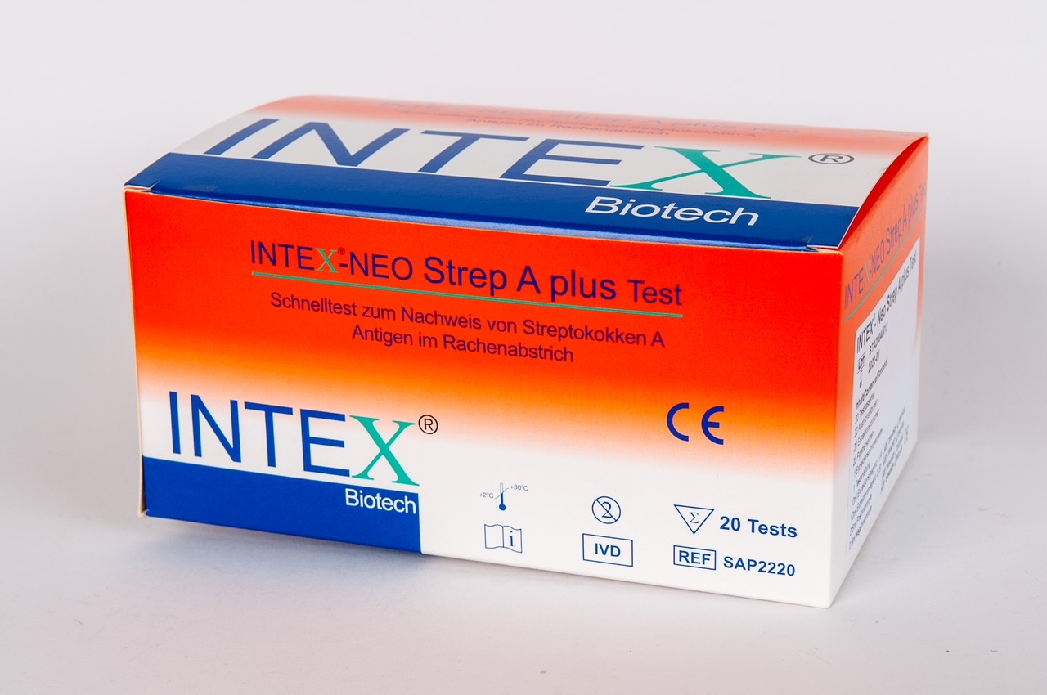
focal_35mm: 57
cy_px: 348
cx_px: 524
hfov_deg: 35.1
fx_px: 1656
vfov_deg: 23.7
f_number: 8
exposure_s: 1/125
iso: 100
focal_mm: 38
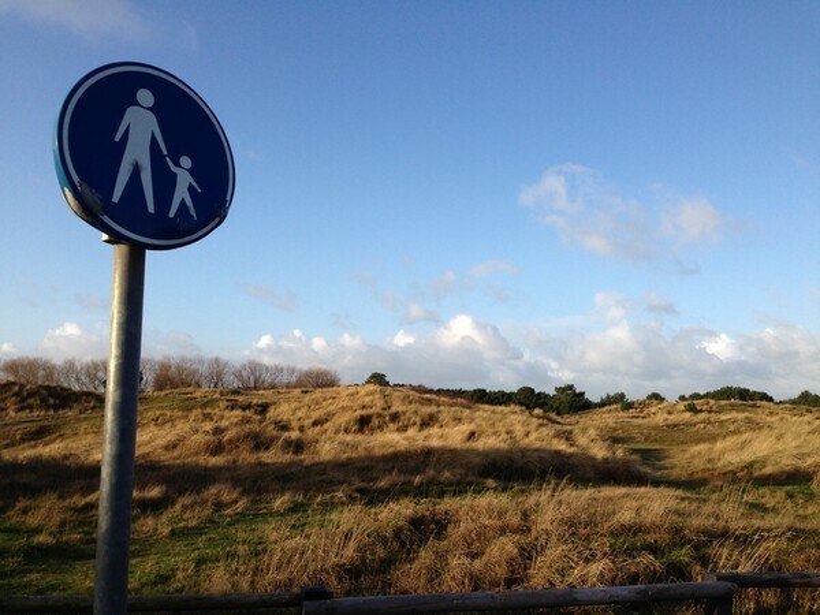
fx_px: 782
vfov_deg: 42.9
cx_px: 410
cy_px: 308
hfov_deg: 55.4
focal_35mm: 33
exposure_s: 1/816
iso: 50
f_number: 2.4
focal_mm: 4.13
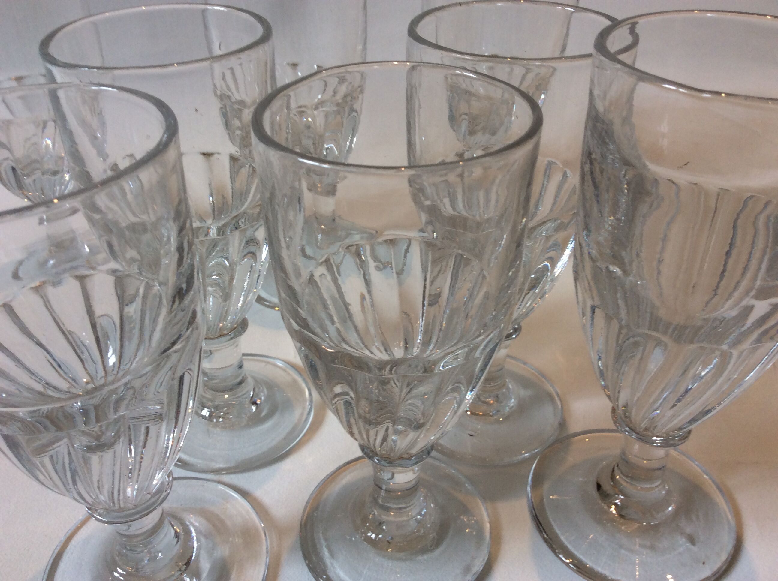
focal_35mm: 32
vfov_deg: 44.1
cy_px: 290
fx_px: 718
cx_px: 389
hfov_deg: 56.9
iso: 32
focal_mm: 3.3
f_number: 2.4
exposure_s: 1/33
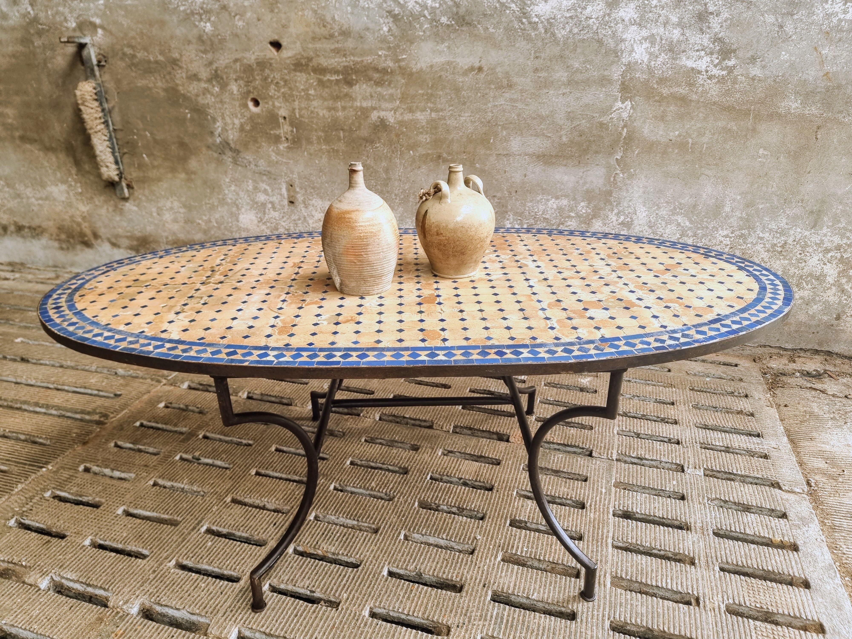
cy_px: 320
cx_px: 426
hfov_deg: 71.6
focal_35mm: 24
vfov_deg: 56.8
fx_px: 591
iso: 50
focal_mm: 6.7
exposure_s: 1/100
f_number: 1.8
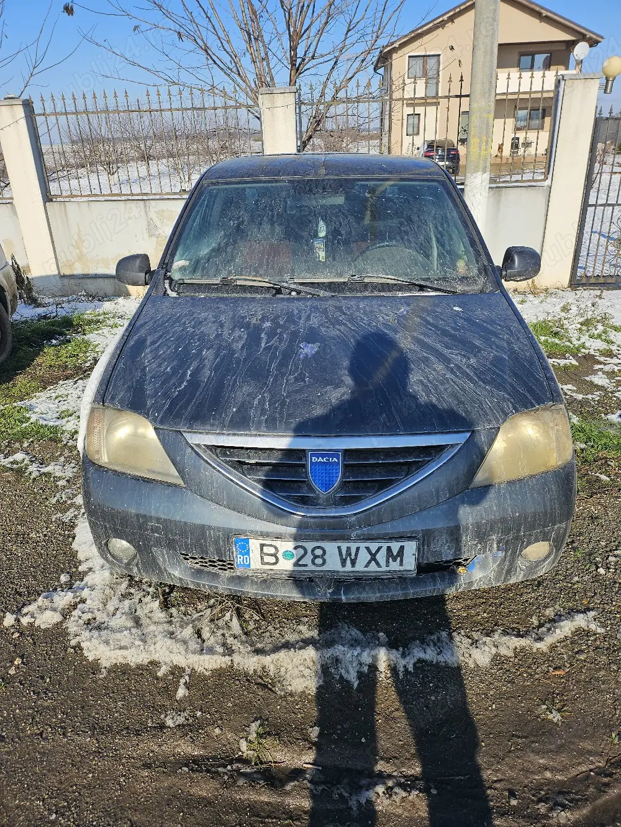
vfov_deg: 71.6
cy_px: 414
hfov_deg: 56.8
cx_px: 310
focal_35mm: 24
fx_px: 574
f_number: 1.8
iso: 50
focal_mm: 5
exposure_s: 1/5000
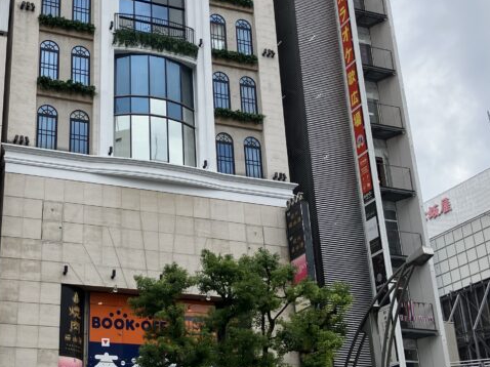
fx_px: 849
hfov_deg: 32.0
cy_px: 157
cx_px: 172
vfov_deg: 24.4
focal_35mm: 60
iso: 32
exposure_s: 1/1412
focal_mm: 3.99
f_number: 1.8
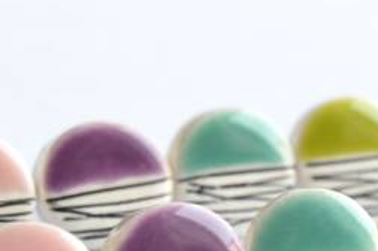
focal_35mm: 224
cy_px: 152
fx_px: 2349
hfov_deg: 9.1
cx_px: 385
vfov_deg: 6.1
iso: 100
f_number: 11
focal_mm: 42
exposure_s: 1/8
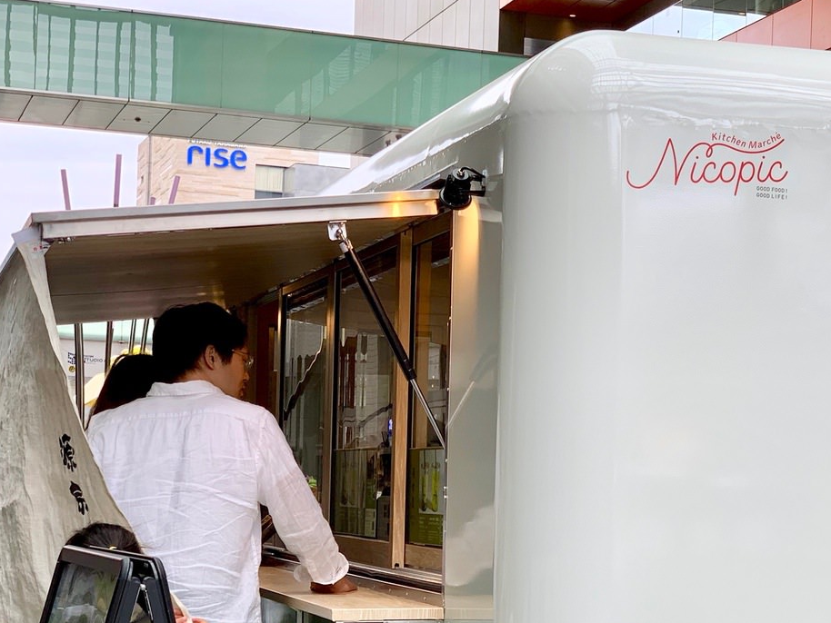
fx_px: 2185
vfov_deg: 16.2
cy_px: 464
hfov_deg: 21.2
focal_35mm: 91
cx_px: 679
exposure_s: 1/97
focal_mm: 6
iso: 16
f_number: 2.4
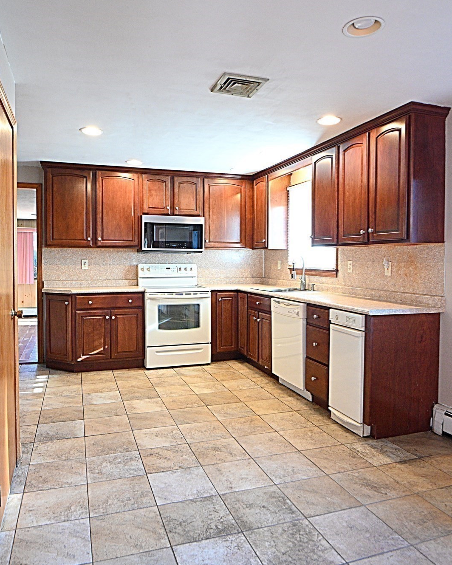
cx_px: 219
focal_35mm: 26
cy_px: 282
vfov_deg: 66.0
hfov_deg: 54.9
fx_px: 435
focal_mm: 18
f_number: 8
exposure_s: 1/20
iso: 1800
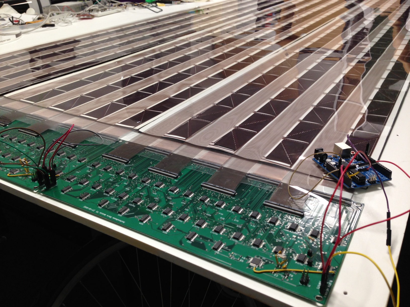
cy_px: 154
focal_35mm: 33
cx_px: 205
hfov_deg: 55.4
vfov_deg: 42.9
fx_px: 391
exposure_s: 1/20
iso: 64
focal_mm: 4.12
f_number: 2.4
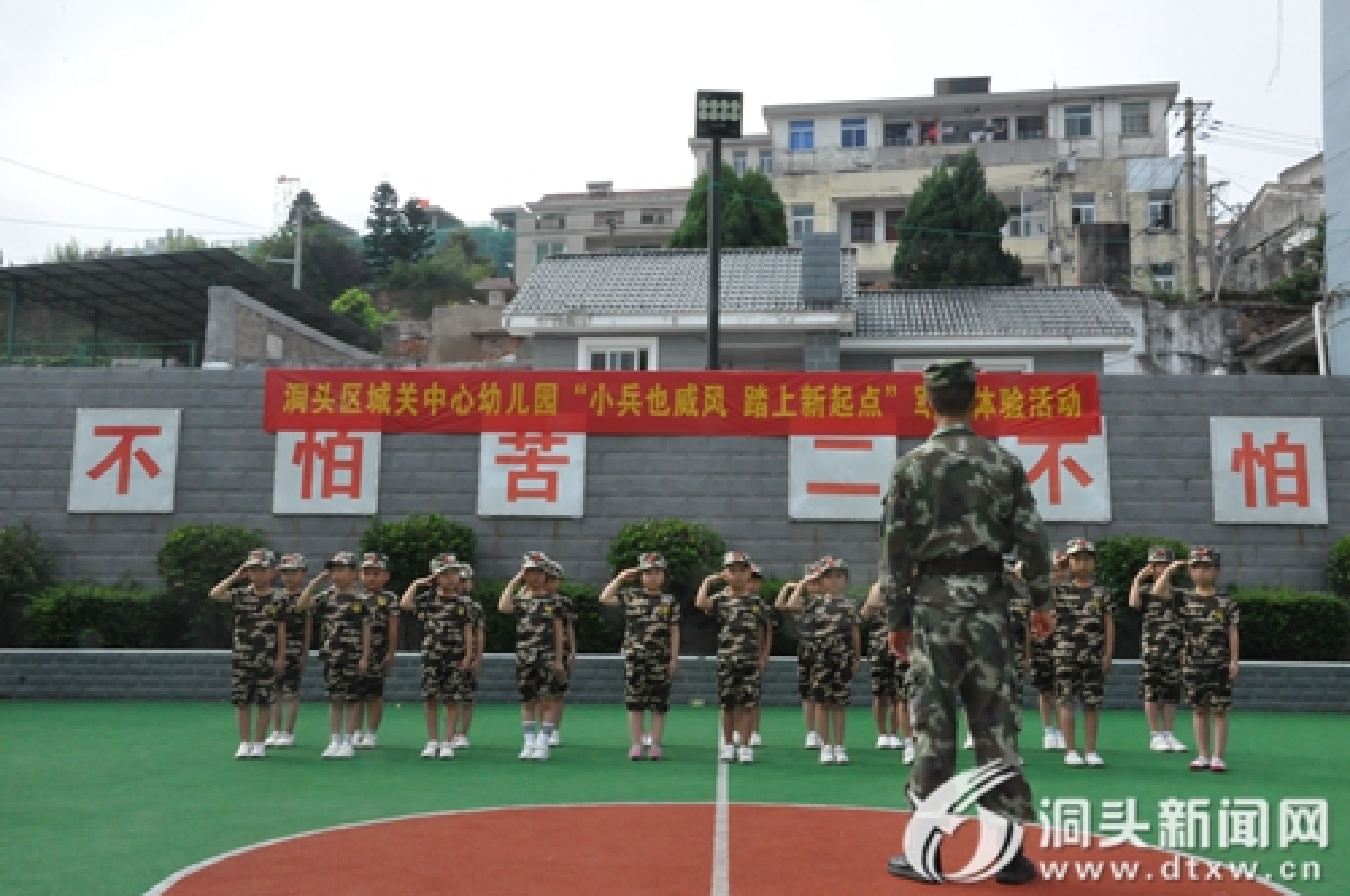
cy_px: 448
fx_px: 1348
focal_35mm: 36
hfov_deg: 53.2
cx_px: 675
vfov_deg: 36.8
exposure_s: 1/200
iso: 2000
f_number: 25
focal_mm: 24
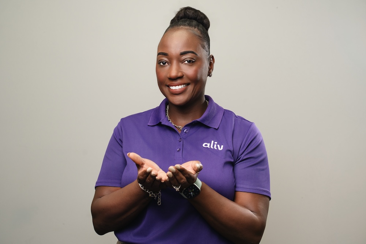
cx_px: 183
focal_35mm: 50
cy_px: 122
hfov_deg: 39.6
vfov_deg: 27.0
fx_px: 508
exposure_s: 1/100
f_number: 5.6
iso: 800
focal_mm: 50
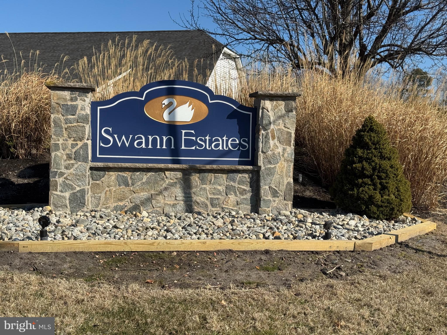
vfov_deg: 30.3
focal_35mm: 48
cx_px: 224
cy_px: 168
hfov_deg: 39.7
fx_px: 620
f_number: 1.78
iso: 64
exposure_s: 1/4310
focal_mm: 6.76
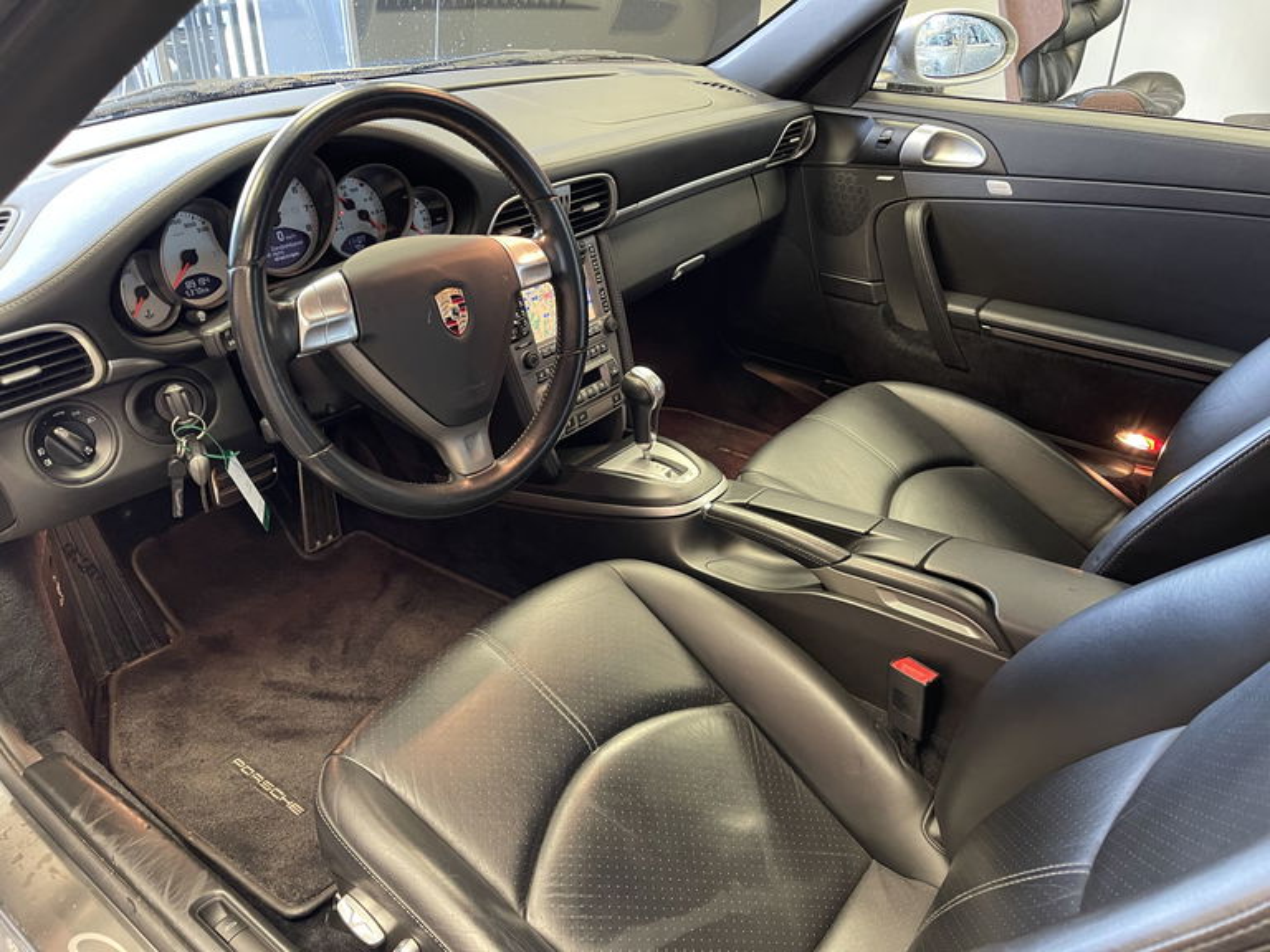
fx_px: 917
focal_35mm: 25
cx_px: 635
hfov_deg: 69.4
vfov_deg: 54.9
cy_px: 476
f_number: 1.6
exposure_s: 1/33
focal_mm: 5.1
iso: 500
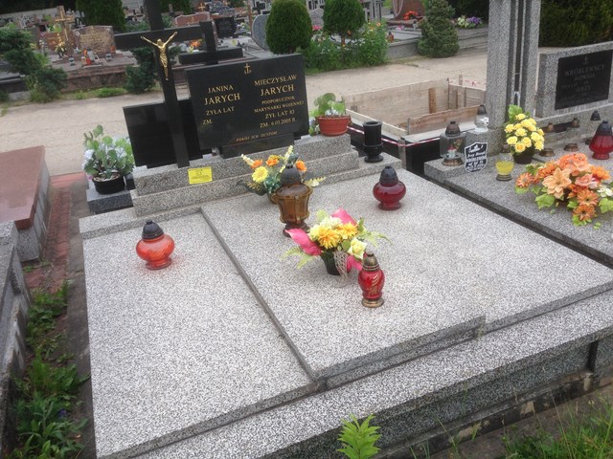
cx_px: 306
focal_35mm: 33
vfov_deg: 42.9
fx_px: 584
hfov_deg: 55.4
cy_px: 230
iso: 50
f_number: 2.4
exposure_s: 1/502
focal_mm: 4.12
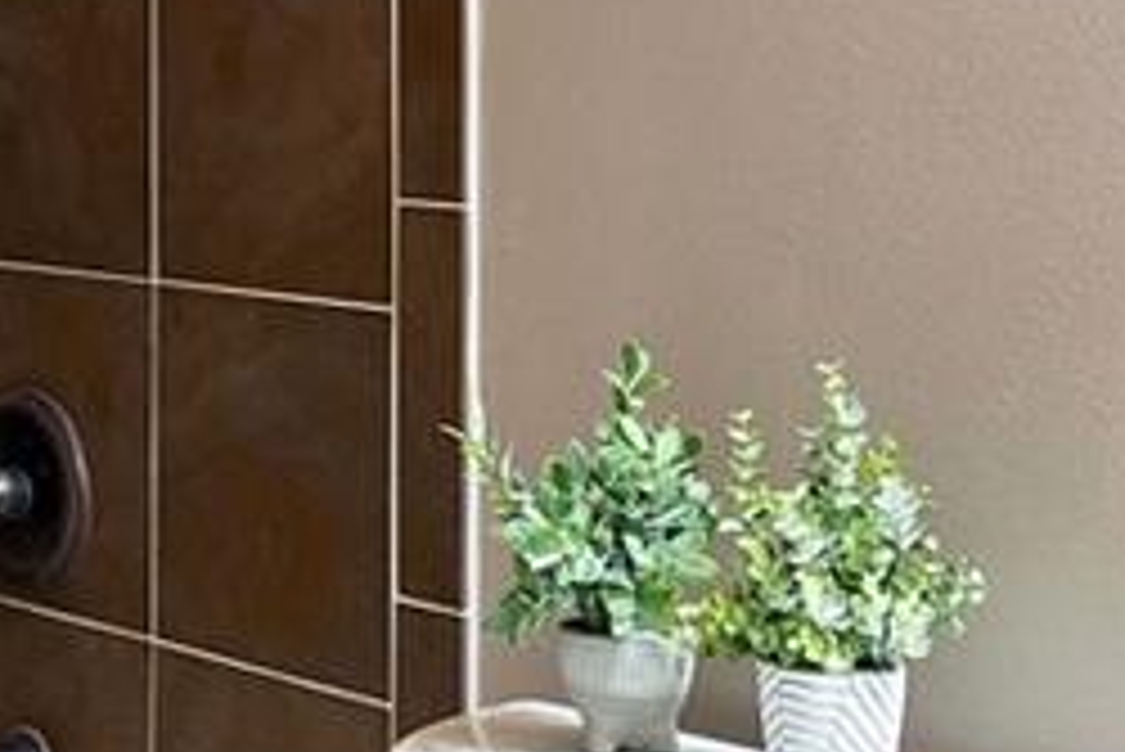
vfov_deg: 14.0
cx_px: -148
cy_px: -41
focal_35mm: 96
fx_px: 3002
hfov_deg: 20.2
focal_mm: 10
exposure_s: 1/3
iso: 400
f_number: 4.5
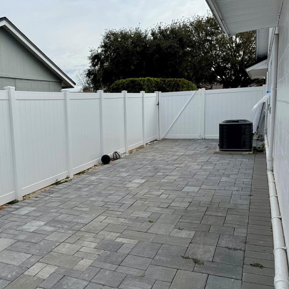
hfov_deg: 45.2
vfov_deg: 47.2
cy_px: 157
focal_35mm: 35
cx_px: 65
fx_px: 331
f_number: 1.78
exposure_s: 1/4950
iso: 80
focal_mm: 6.76
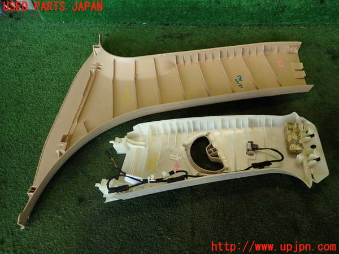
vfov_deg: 54.9
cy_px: 127
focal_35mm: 25
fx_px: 245
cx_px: 170
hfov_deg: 69.4
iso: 100
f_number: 2
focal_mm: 4.5
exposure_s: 1/80
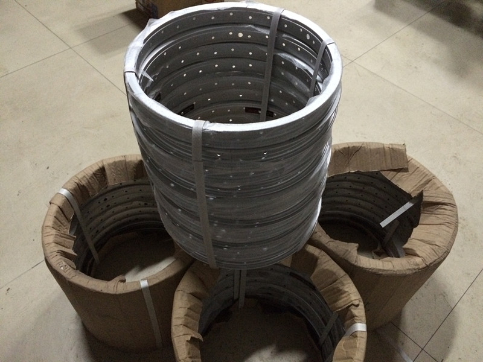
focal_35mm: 29
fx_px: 405
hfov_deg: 61.7
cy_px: 181
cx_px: 242
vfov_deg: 48.2
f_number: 2.2
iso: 500
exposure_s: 1/15
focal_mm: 4.15
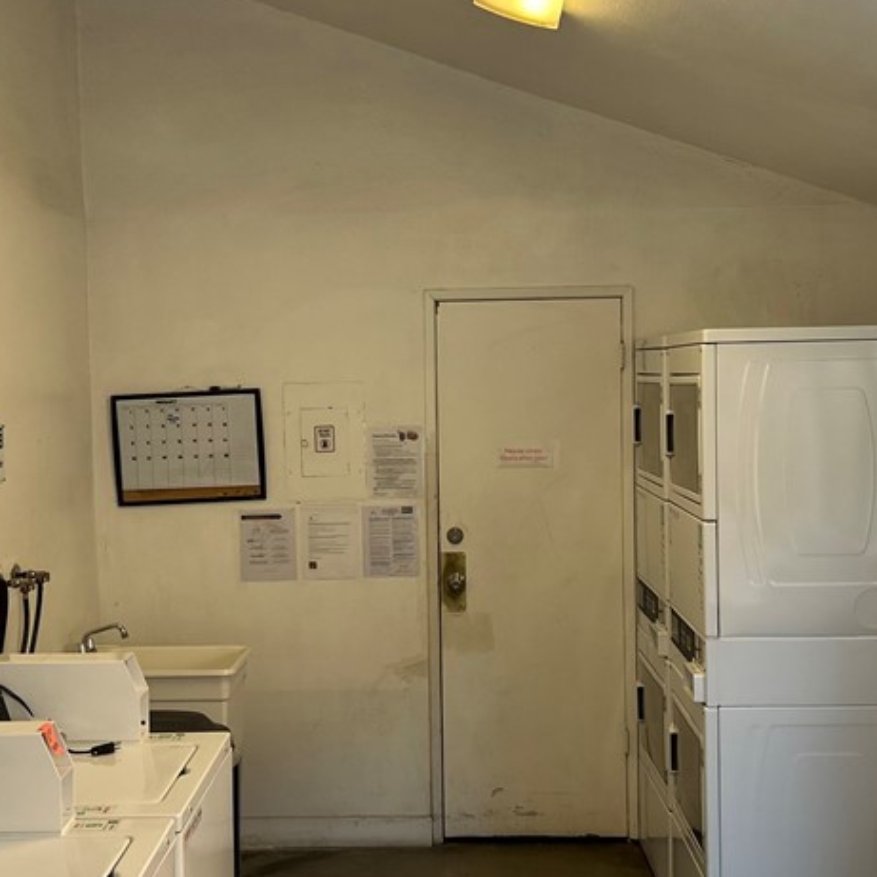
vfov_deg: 33.4
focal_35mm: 51
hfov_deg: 33.4
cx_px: 432
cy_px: 432
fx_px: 1462
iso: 100
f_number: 1.5
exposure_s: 1/60
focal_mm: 5.7
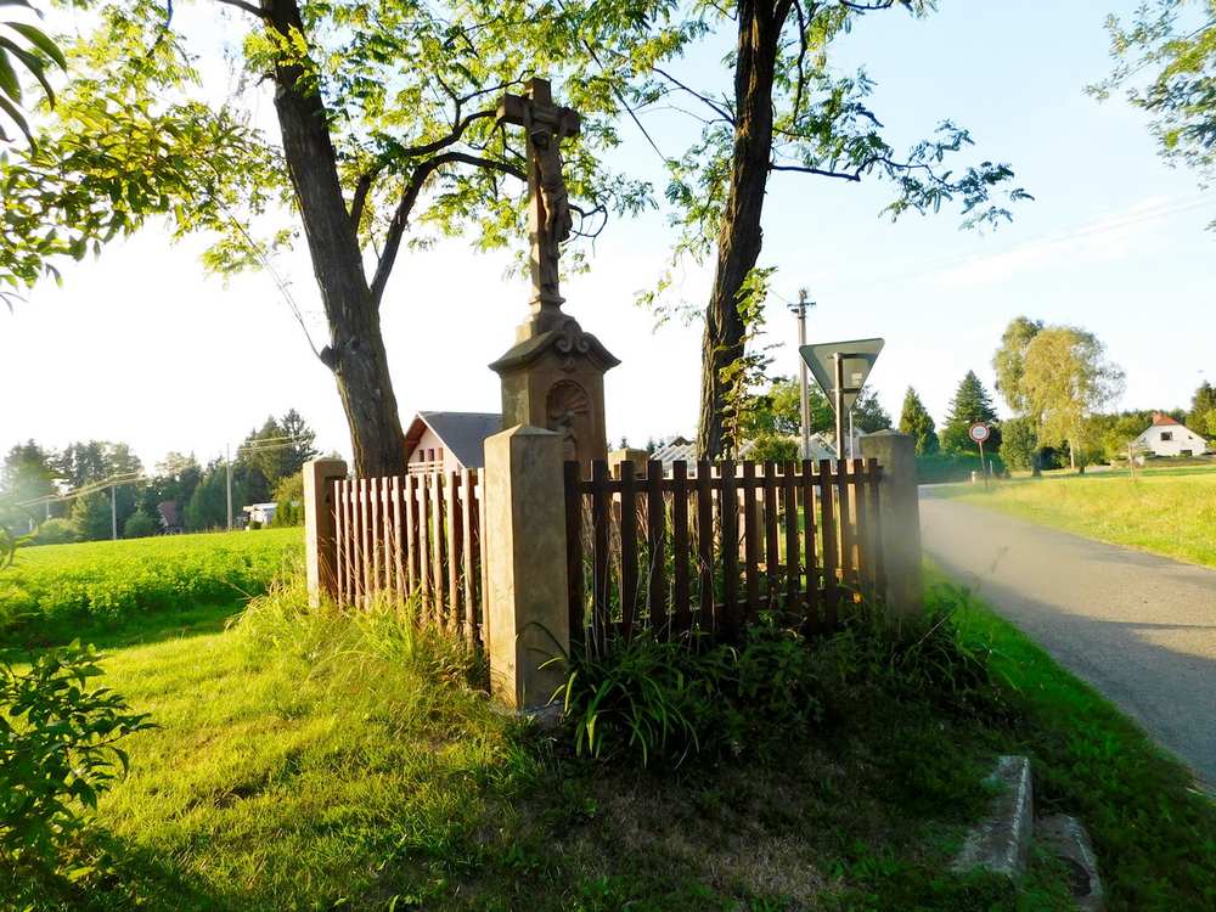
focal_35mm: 23
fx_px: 808
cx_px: 608
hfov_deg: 73.9
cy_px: 456
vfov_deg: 58.9
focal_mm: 4
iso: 125
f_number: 3
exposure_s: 1/320
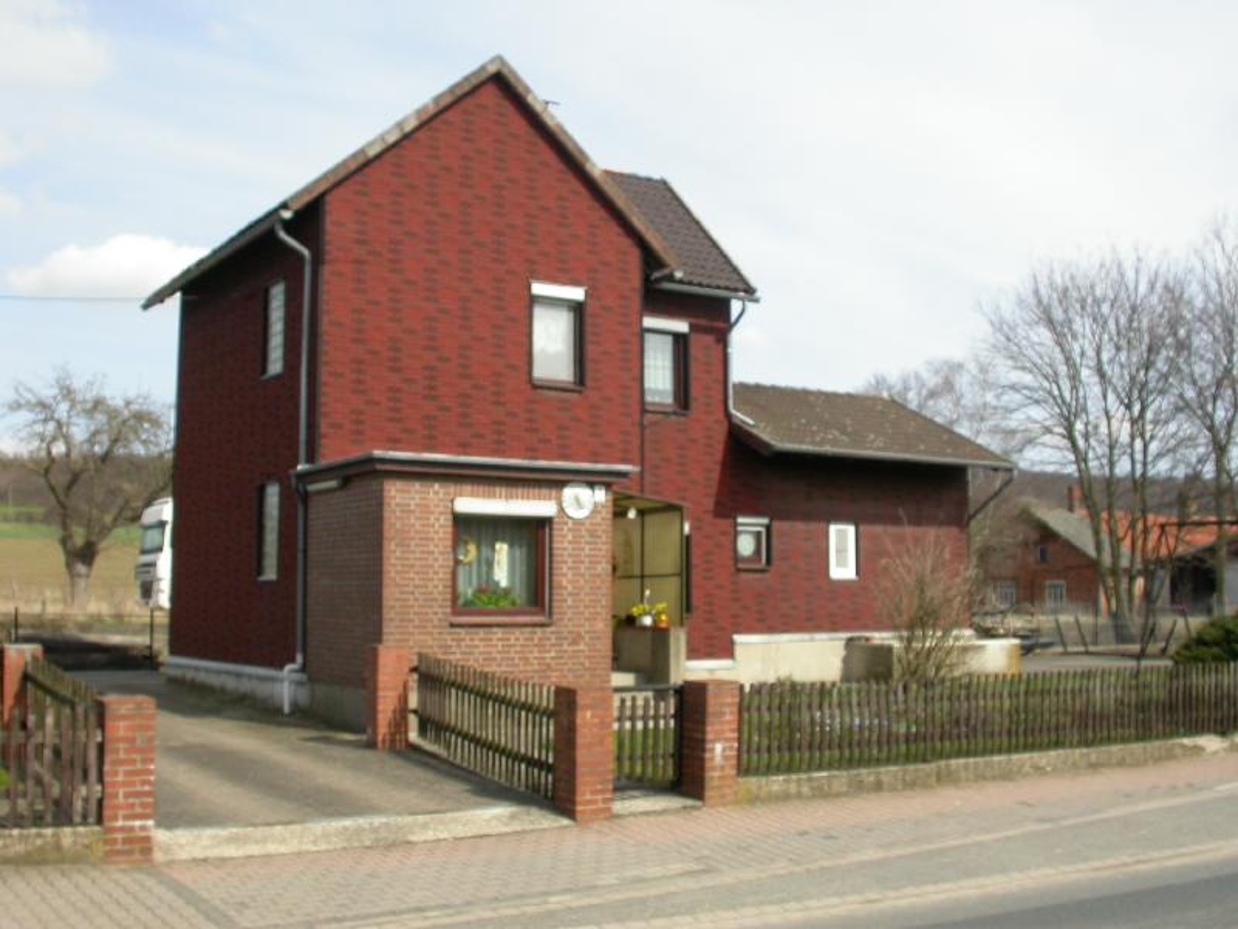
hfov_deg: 49.0
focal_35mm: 38
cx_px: 619
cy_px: 464
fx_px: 1359
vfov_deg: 37.7
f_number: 5.3
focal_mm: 7.85
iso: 100
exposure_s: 1/443
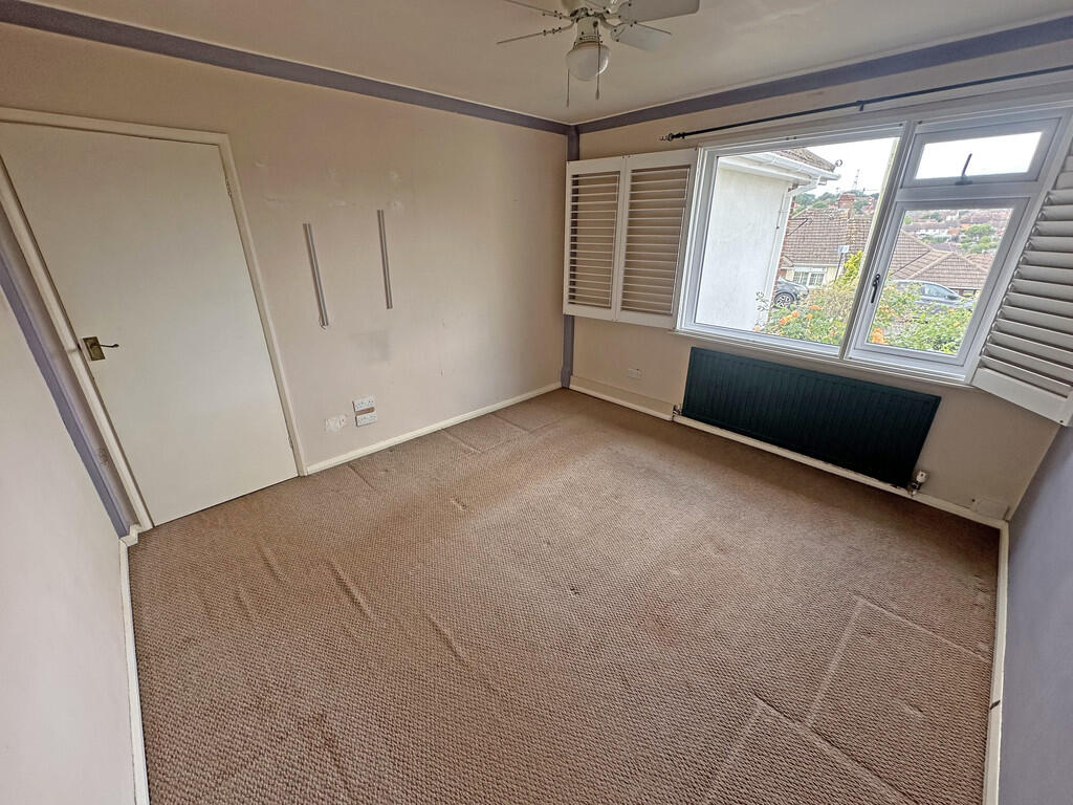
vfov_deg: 85.7
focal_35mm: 14
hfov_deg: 102.1
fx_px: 434
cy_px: 402
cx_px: 536
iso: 40
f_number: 2.2
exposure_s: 1/106
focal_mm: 2.22
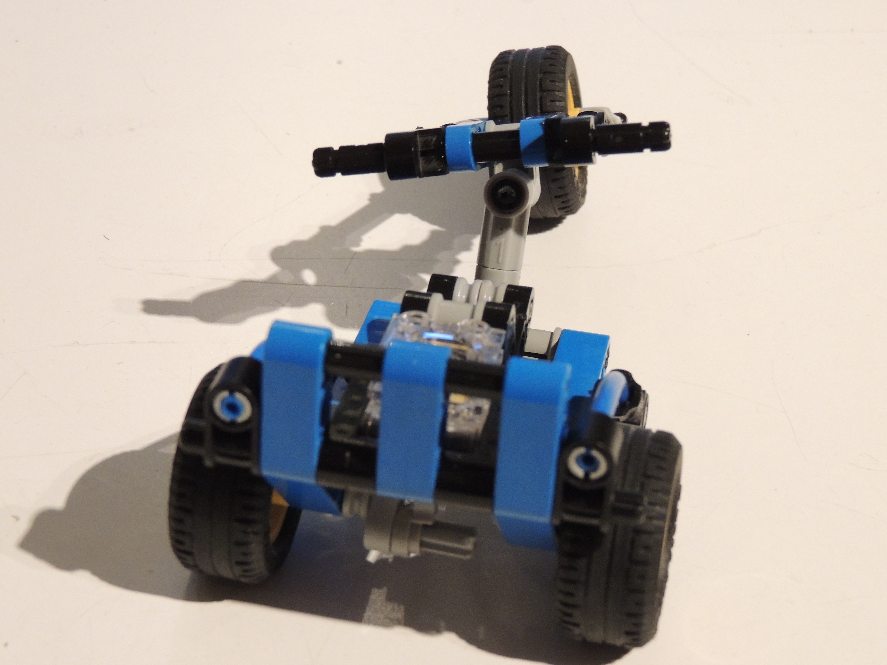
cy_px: 332
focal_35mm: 85
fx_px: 2178
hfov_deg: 23.0
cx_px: 444
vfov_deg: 17.4
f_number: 4
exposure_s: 1/13
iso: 800
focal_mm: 15.1
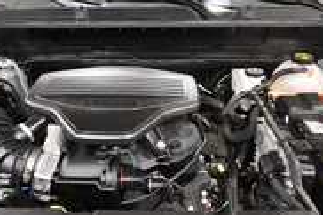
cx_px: 162
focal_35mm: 33
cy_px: 109
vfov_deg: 39.9
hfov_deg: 57.3
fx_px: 296
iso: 3200
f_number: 4.5
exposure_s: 1/125
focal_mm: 10
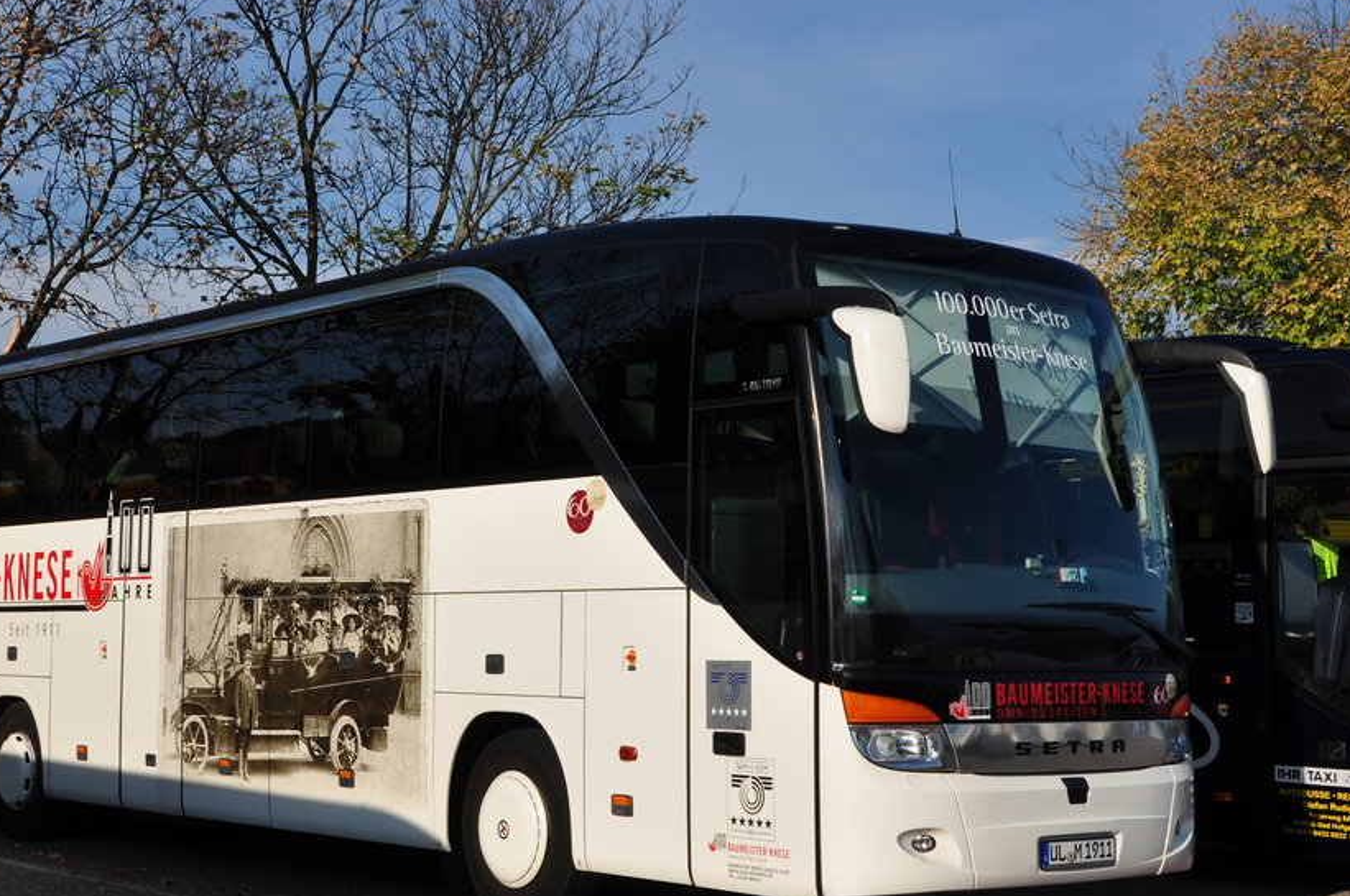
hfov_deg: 35.1
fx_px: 2135
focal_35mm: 57
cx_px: 594
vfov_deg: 23.7
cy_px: 418
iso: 200
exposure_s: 1/400
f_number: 10
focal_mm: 26
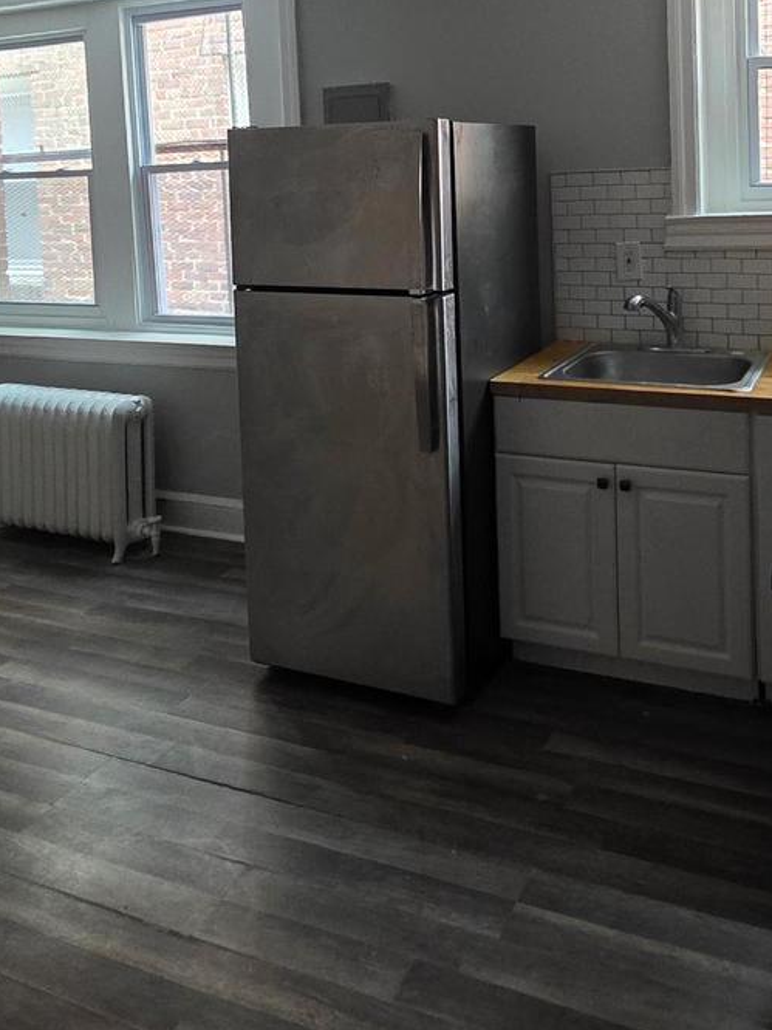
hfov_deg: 46.3
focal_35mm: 30
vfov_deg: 56.0
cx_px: 489
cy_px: 217
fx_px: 893
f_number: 1.9
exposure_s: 1/60
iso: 1000
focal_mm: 2.2
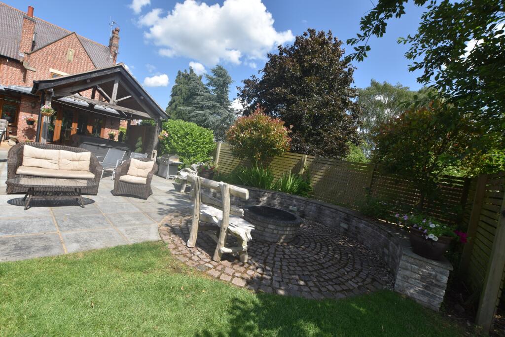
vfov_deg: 77.3
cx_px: 252
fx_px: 210
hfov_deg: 100.4
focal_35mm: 15
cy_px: 168
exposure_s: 1/320
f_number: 9
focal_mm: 10
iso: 200
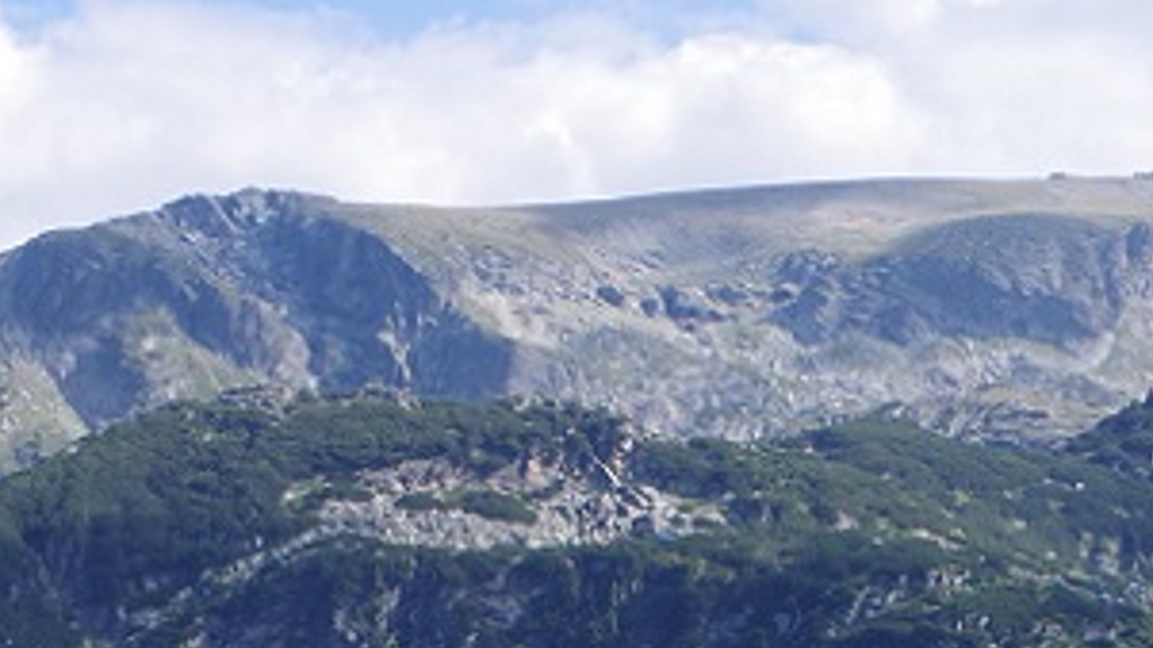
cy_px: 1242
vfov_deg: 7.8
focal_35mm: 149
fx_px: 4553
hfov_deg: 14.3
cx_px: 1069
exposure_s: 1/160
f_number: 6.3
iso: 100
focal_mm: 23.13
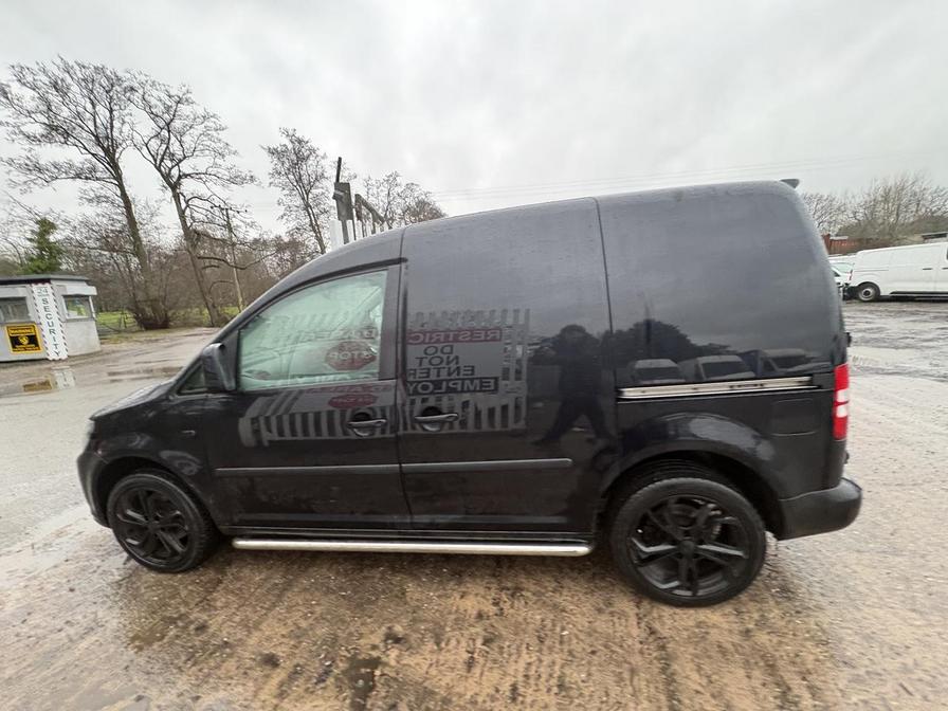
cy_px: 356
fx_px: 383
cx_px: 474
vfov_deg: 85.7
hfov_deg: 102.1
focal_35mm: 14
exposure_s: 1/60
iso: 400
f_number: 2.2
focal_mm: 2.22
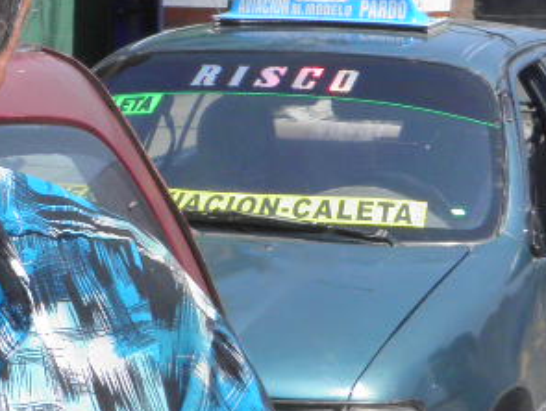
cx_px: -135
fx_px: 2053
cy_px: 215
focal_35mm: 130
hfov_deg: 14.6
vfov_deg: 11.4
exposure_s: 1/250
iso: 50
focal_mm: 5.5
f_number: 5.9
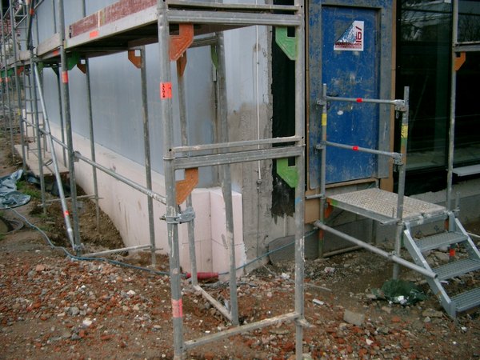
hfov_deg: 50.1
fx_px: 513
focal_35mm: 37
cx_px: 240
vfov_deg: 38.7
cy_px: 180
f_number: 2.6
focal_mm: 7.6
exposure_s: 1/320
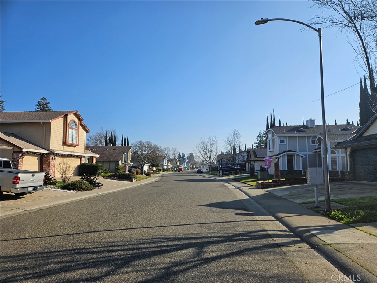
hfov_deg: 73.9
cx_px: 188
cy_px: 142
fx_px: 250
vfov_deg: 58.9
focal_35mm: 23
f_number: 1.8
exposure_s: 1/2737
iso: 25
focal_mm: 5.4
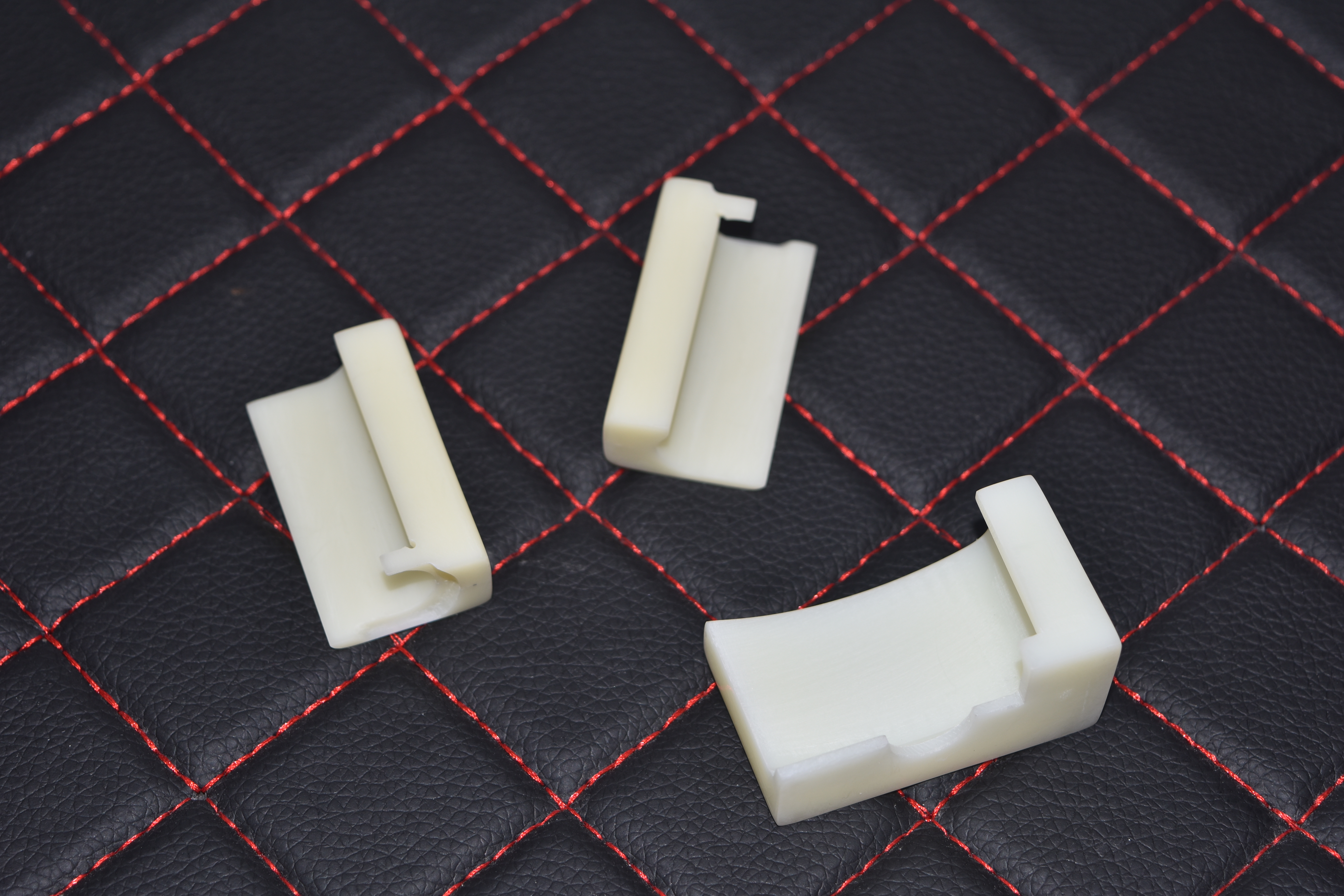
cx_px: 672
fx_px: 2688
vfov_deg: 18.9
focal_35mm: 72
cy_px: 448
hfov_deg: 28.1
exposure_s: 1/200
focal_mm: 48
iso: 100
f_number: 5.3
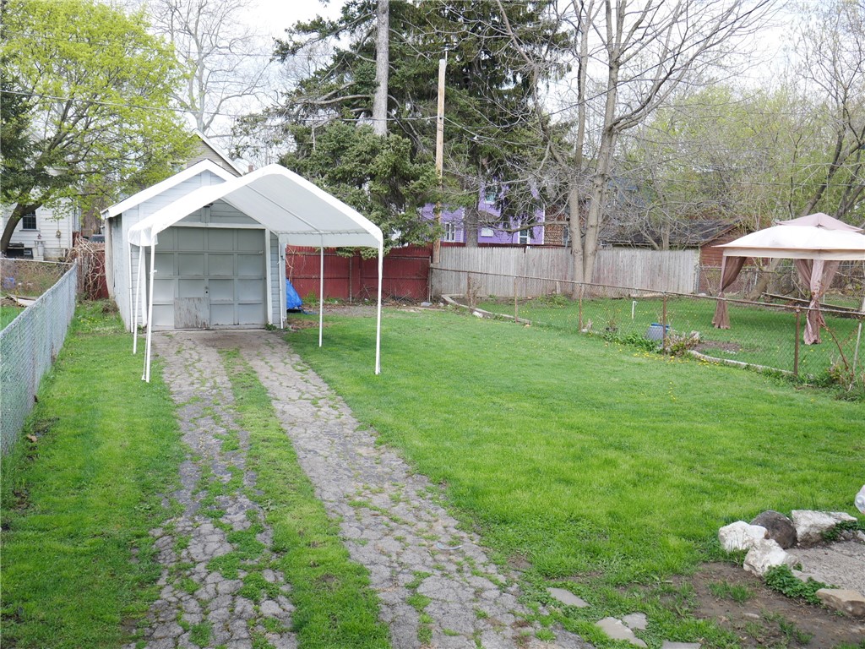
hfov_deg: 56.8
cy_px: 324
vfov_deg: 44.2
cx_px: 432
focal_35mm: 32
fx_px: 800
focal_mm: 16
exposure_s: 1/200
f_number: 5.6
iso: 200
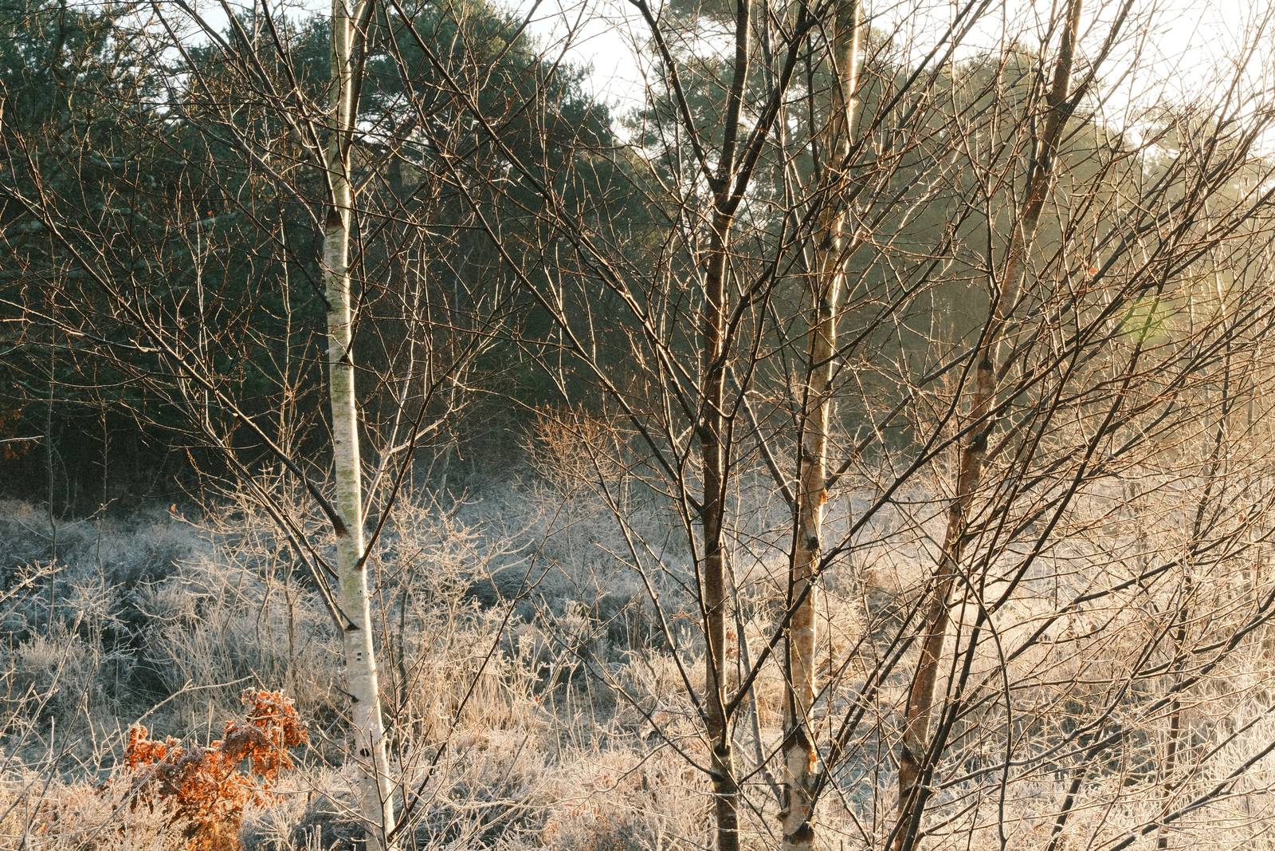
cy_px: 426
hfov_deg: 42.7
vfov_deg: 29.2
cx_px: 638
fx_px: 1629
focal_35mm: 46
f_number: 11
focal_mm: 30.8
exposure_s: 1/120
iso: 640
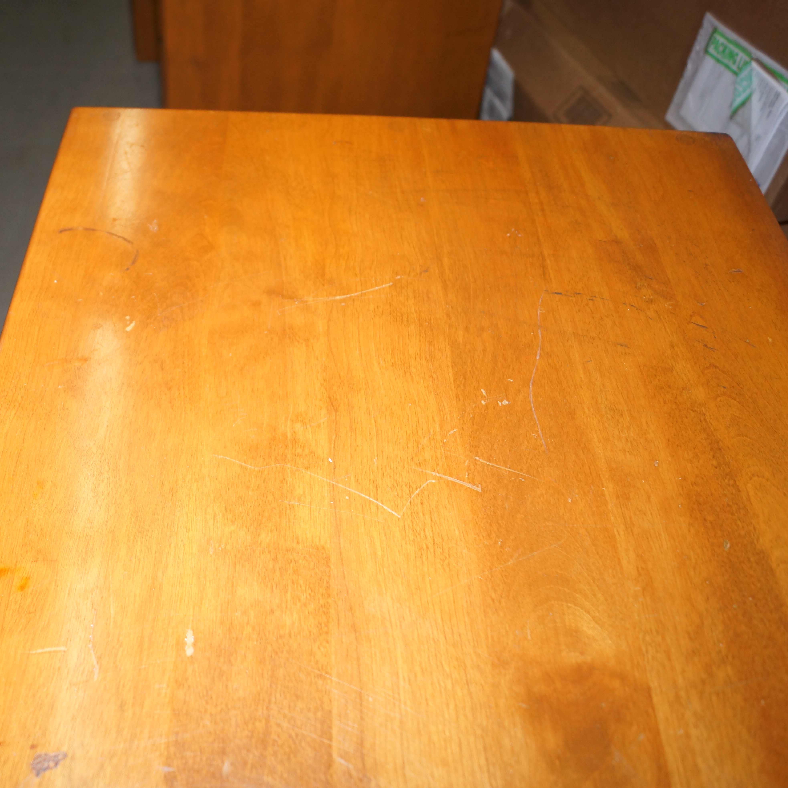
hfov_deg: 45.6
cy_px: 388
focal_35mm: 35
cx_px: 197
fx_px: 901
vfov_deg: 47.2
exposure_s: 1/160
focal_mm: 18
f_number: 3.5
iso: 400
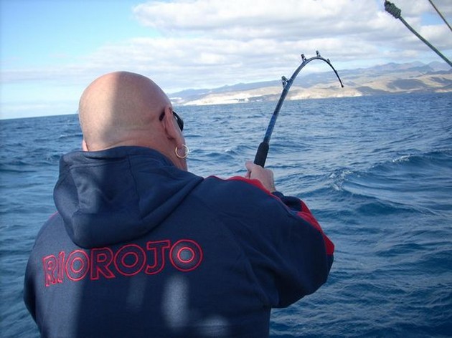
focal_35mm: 37
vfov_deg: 38.6
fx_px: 483
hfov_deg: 50.2
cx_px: 226
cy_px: 169
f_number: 5.6
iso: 64
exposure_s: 1/155
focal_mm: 6.2
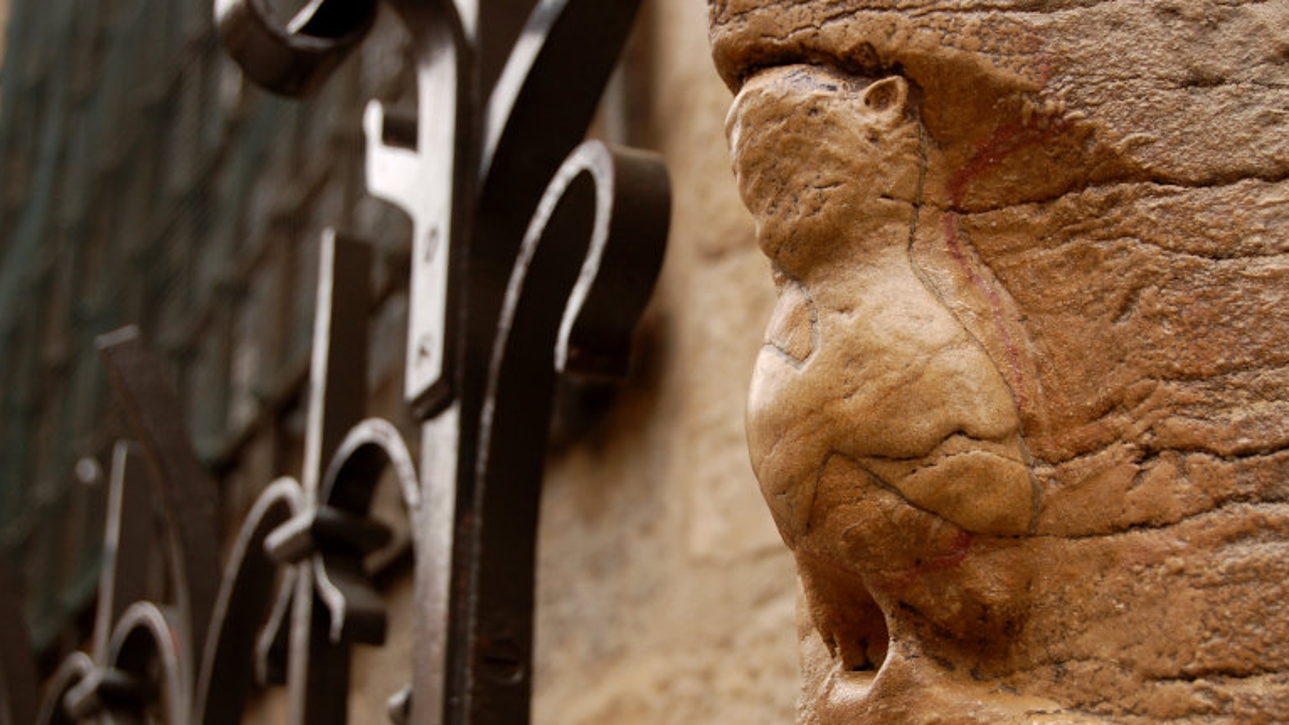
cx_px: 653
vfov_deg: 14.7
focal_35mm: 82
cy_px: 431
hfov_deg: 25.9
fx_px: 2803
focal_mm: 50
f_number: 5.6
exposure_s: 1/60
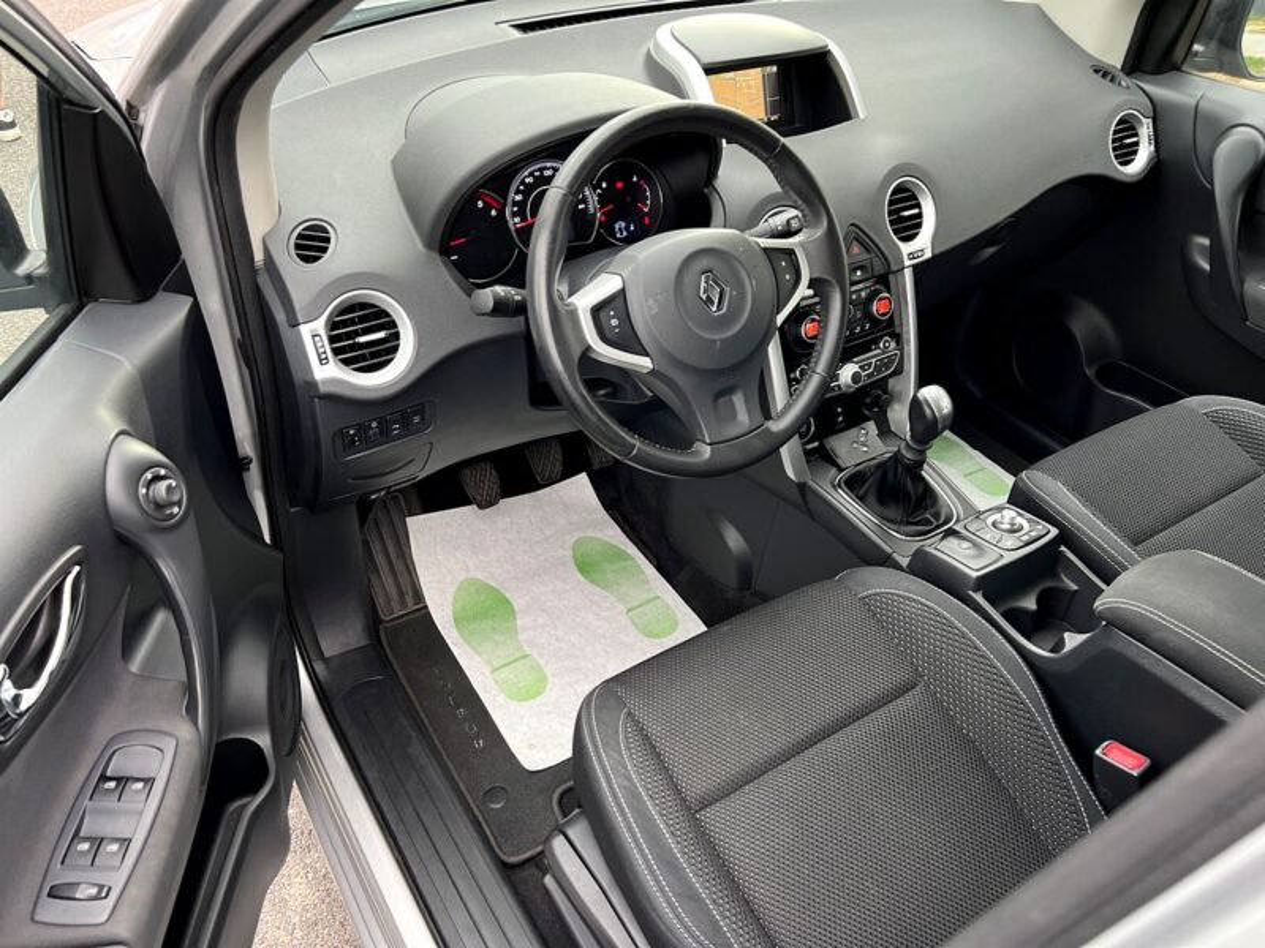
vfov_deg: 53.1
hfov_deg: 67.3
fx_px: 950
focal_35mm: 26
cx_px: 632
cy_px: 474
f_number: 1.5
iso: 80
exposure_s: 1/121
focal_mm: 5.7
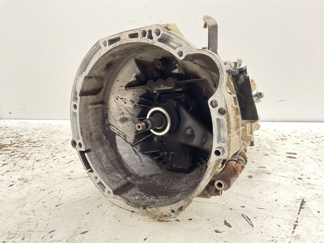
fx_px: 271
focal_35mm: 29
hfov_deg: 61.7
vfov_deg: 48.2
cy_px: 122
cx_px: 162
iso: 200
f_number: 1.8
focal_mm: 3
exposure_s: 1/50
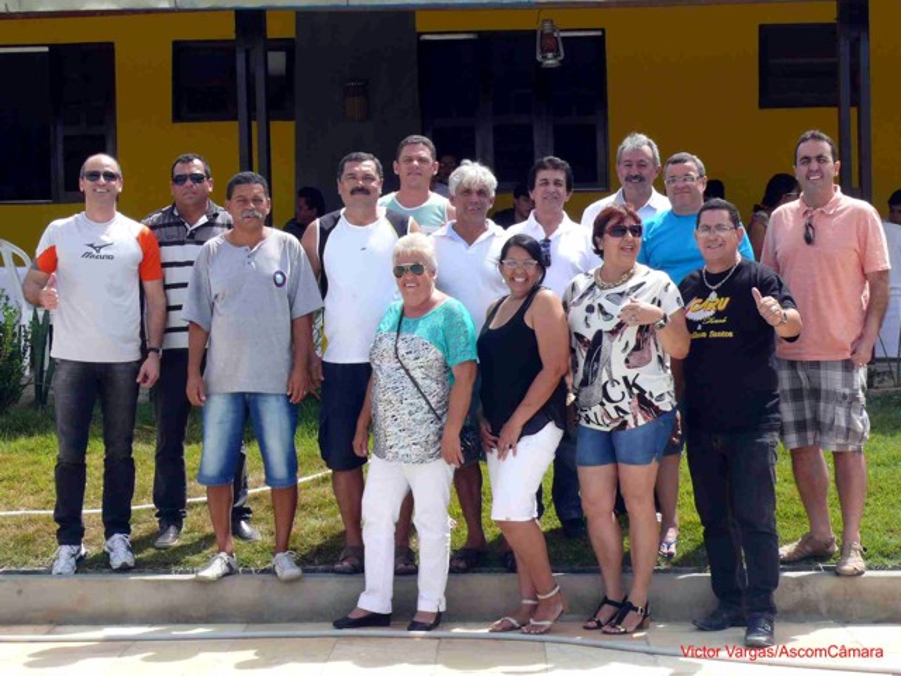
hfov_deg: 26.3
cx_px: 450
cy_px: 338
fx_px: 1926
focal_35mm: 74
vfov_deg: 19.9
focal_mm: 11.1
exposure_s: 1/250
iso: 100
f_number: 5.6
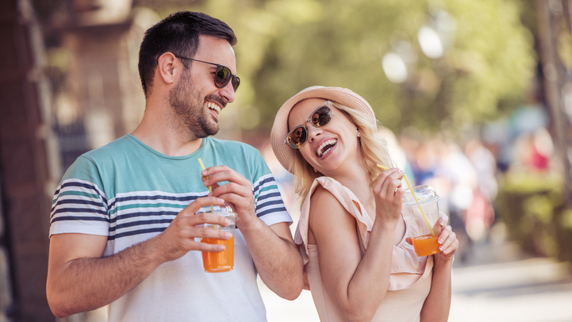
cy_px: 183
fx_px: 2791
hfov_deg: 11.7
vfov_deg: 6.6
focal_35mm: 184
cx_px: 286
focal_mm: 175
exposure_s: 1/320
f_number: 2.8
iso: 125
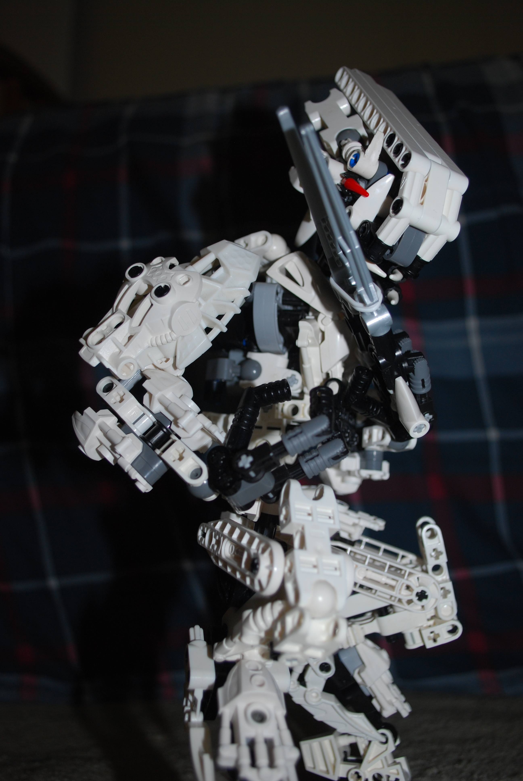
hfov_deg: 37.0
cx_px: 262
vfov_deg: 53.1
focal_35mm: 36
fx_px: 782
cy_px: 390
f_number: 4.2
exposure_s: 1/60
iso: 200
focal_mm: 24
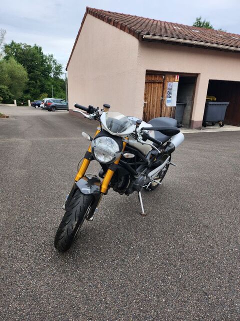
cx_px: 120
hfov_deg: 56.8
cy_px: 160
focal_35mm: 24
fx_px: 222
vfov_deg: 71.6
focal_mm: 5
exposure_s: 1/1325
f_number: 1.8
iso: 50
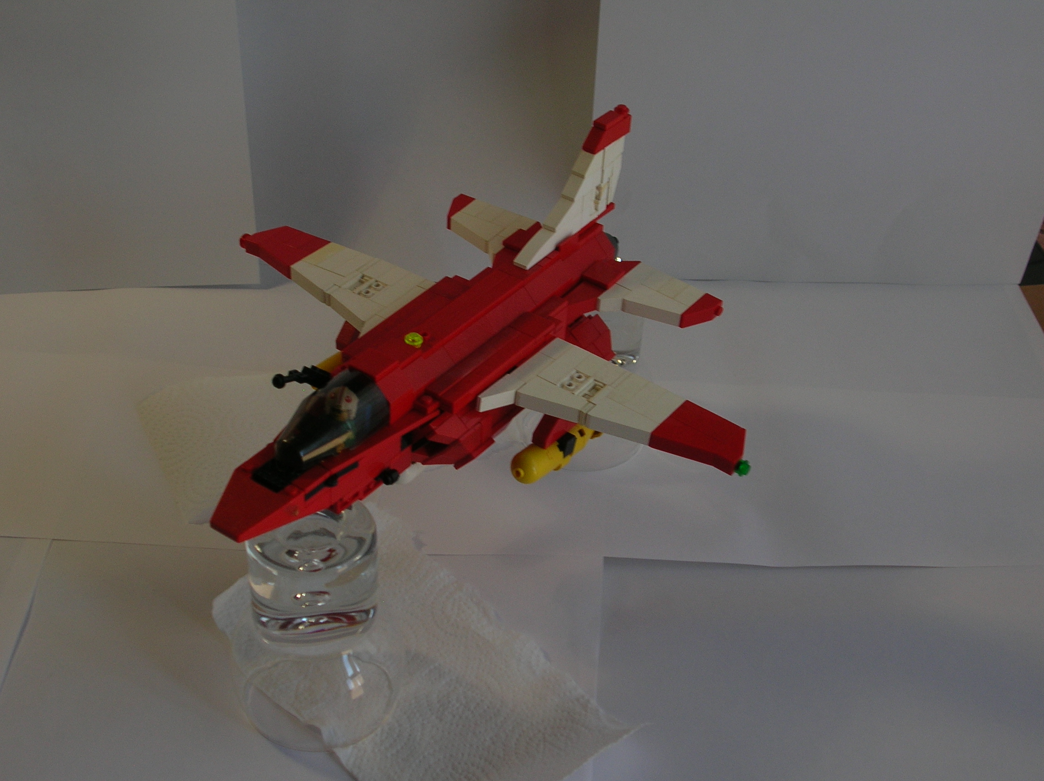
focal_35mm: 54
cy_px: 390
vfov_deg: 27.0
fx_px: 1627
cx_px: 522
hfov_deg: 35.6
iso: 50
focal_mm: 9.1
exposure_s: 1/21
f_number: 3.4
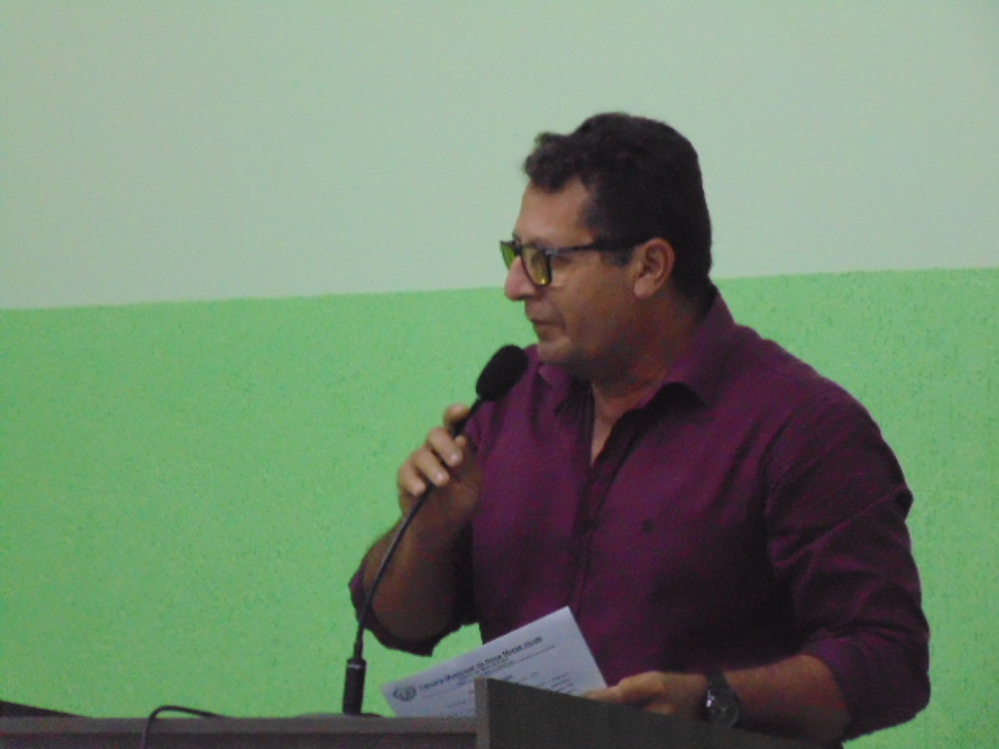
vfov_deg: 5.3
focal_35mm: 280
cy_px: 374
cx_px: 500
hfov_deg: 7.1
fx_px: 8081
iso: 800
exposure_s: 1/30
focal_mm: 50.1
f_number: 5.8
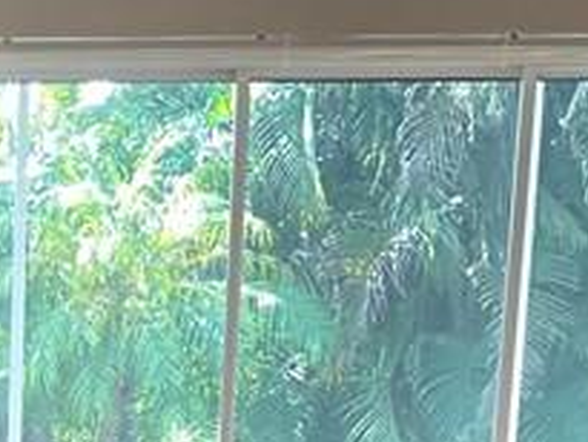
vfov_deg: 9.2
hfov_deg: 13.2
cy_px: 1056
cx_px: -161
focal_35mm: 145
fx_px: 2464
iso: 160
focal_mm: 3
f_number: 1.8
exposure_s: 1/60
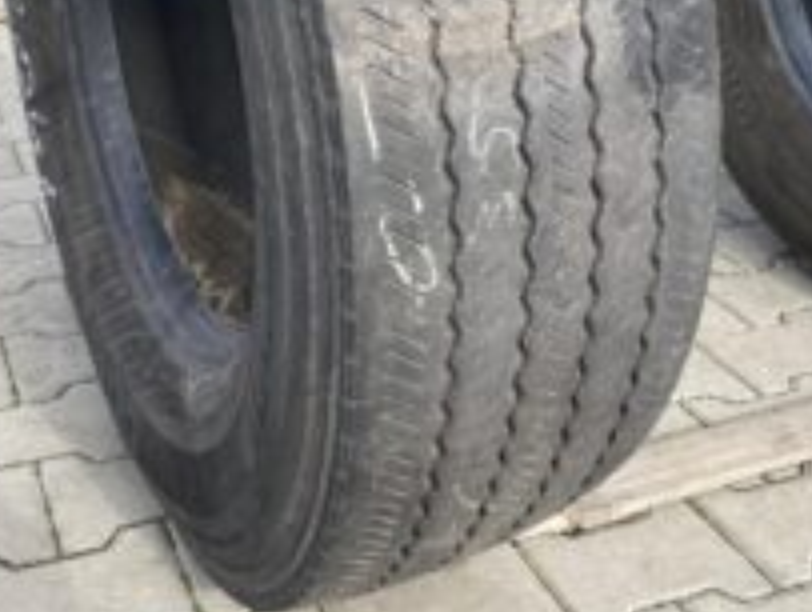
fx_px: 1292
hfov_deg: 34.9
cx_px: 416
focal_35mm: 55
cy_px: 18
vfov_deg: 25.5
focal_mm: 4.25
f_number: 1.8
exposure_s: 1/669
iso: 32
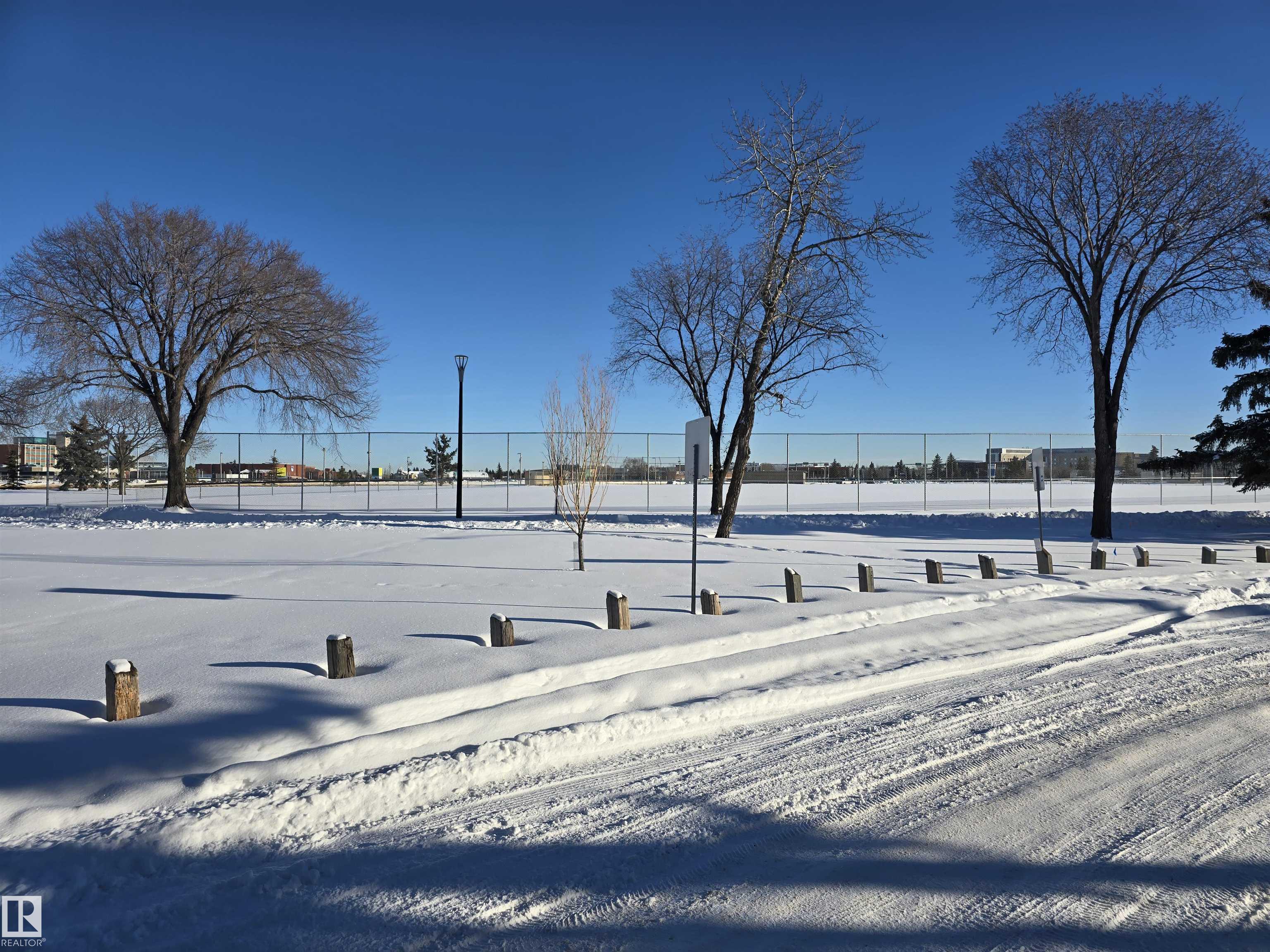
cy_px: 476
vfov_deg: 58.9
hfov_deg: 73.9
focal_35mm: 23
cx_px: 635
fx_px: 844
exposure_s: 1/1269
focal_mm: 6.3
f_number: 1.7
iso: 12
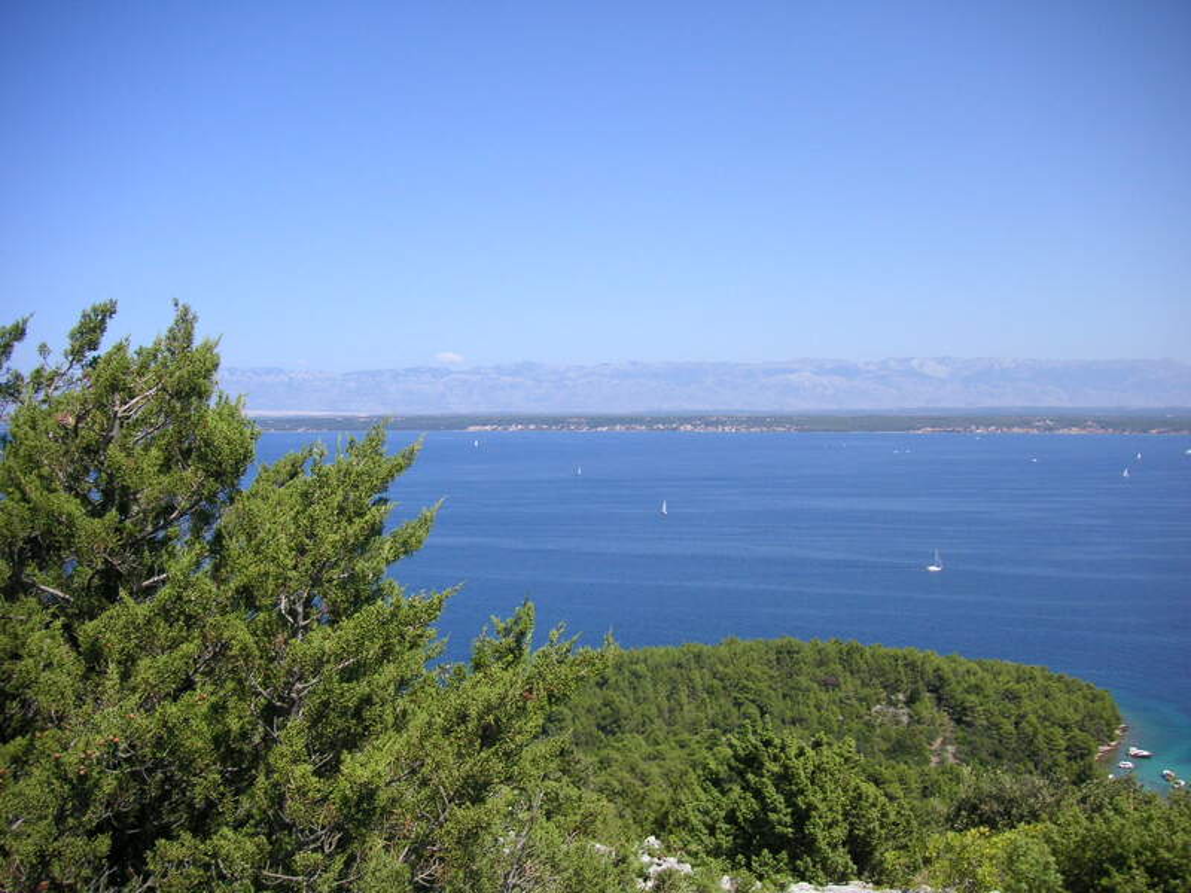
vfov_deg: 38.7
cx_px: 596
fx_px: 1273
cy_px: 446
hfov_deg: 50.1
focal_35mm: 37
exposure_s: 1/180
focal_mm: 6.1
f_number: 6.7
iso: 50
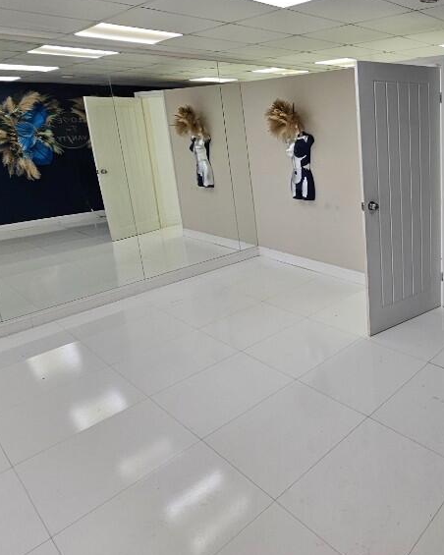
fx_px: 378
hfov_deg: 53.1
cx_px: 403
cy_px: 206
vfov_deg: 71.3
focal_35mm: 23
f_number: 2.2
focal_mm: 2.2
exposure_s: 1/100
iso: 64
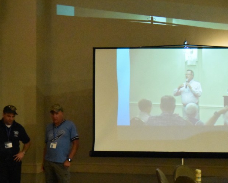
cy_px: 140
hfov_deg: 18.8
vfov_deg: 15.3
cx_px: 23
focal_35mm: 100
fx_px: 675
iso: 12800
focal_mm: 38
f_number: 4.5
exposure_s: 1/50
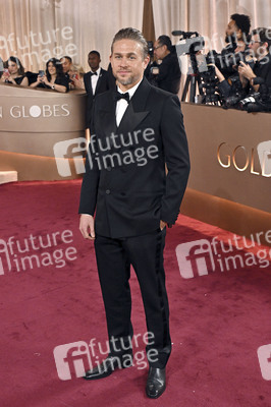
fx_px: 452
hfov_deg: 33.3
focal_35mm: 40
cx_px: 136
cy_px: 204
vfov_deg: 48.5
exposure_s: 1/320
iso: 2500
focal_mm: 40
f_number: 5.6
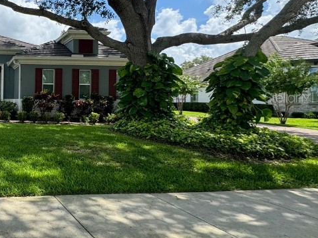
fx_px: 275
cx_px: -13
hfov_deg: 47.5
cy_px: 97
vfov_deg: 46.5
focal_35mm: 30
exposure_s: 1/734
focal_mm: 2.22
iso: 40
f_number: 2.2
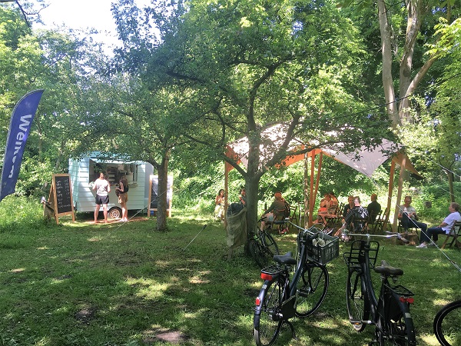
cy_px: 173
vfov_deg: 48.2
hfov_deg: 61.7
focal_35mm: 29
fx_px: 386
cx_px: 230
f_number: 2.2
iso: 25
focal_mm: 4.15
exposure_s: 1/113
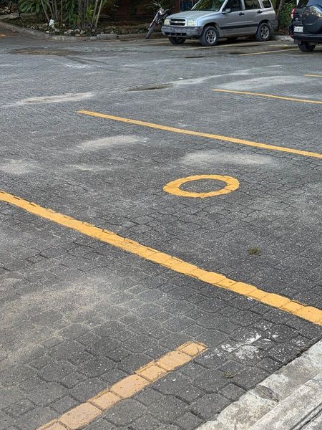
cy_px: 48
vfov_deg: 34.8
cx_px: 288
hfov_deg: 27.1
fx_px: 645
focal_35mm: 52
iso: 64
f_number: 1.6
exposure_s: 1/203
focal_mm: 5.96
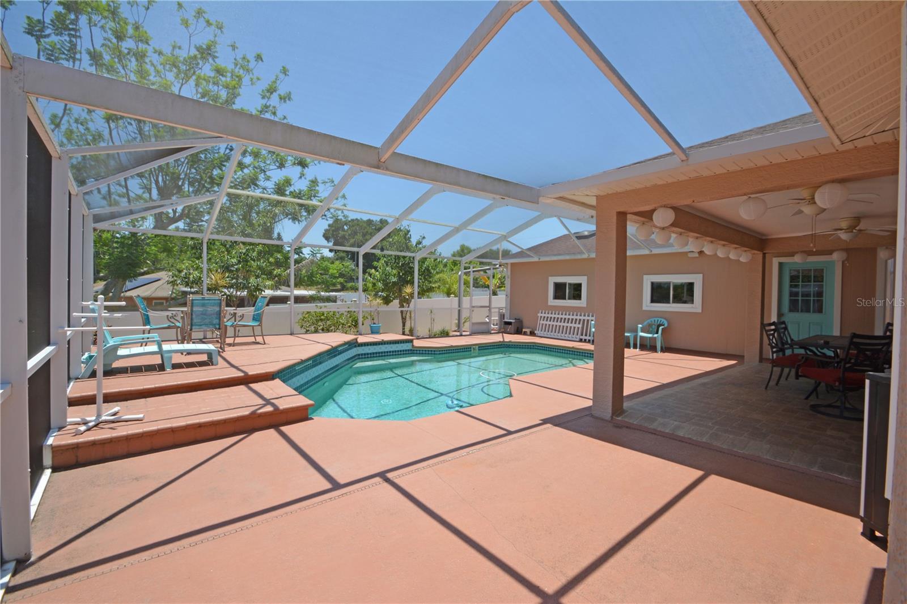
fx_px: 378
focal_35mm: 15
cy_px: 302
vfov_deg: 77.3
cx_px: 454
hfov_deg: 100.4
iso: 160
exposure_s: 1/80
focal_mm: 10
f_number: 13
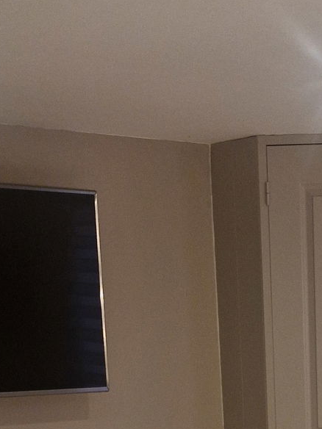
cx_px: 307
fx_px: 1042
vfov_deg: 20.1
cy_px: 640
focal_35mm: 84
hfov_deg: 17.2
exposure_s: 1/100
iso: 200
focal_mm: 5.54
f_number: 1.8
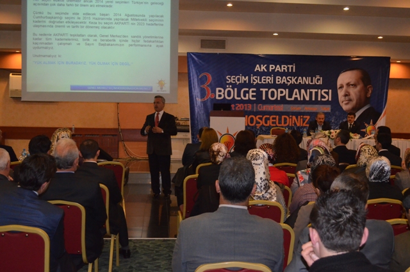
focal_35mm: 48
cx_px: 205
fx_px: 546
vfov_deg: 28.0
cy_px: 136
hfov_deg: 41.2
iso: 3200
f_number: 4.8
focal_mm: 32
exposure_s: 1/60
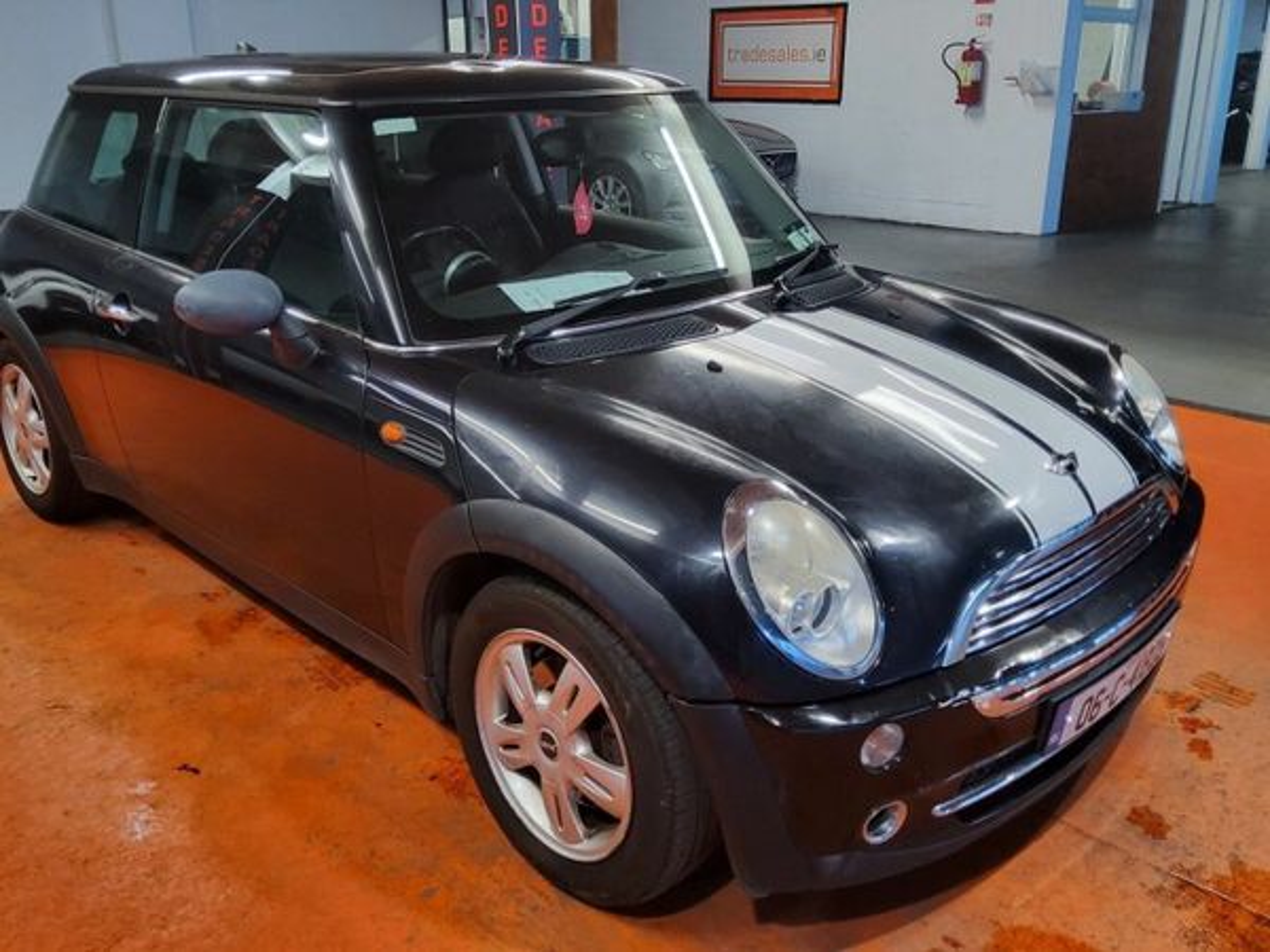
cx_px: 635
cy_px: 476
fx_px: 954
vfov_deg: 53.1
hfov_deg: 67.3
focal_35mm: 26
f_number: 2
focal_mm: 3.08
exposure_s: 1/50
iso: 200
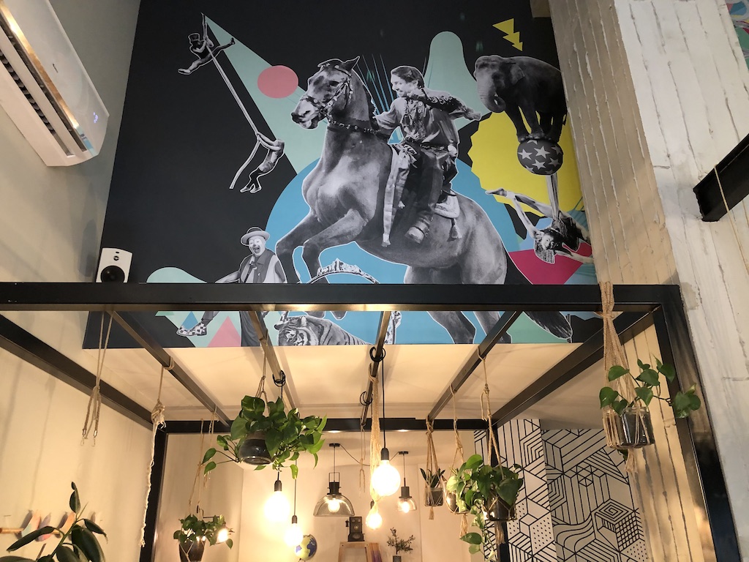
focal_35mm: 28
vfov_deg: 49.7
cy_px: 281
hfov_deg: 63.4
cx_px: 374
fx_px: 606
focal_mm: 4
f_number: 1.8
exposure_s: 1/14
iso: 100
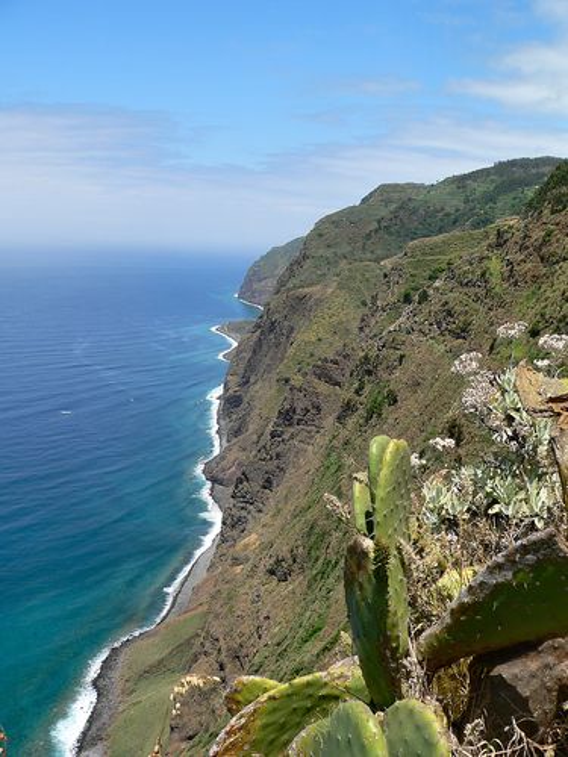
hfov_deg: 39.7
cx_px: 284
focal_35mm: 36
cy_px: 378
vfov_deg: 51.4
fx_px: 788
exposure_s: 1/500
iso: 80
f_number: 5.2
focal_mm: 6
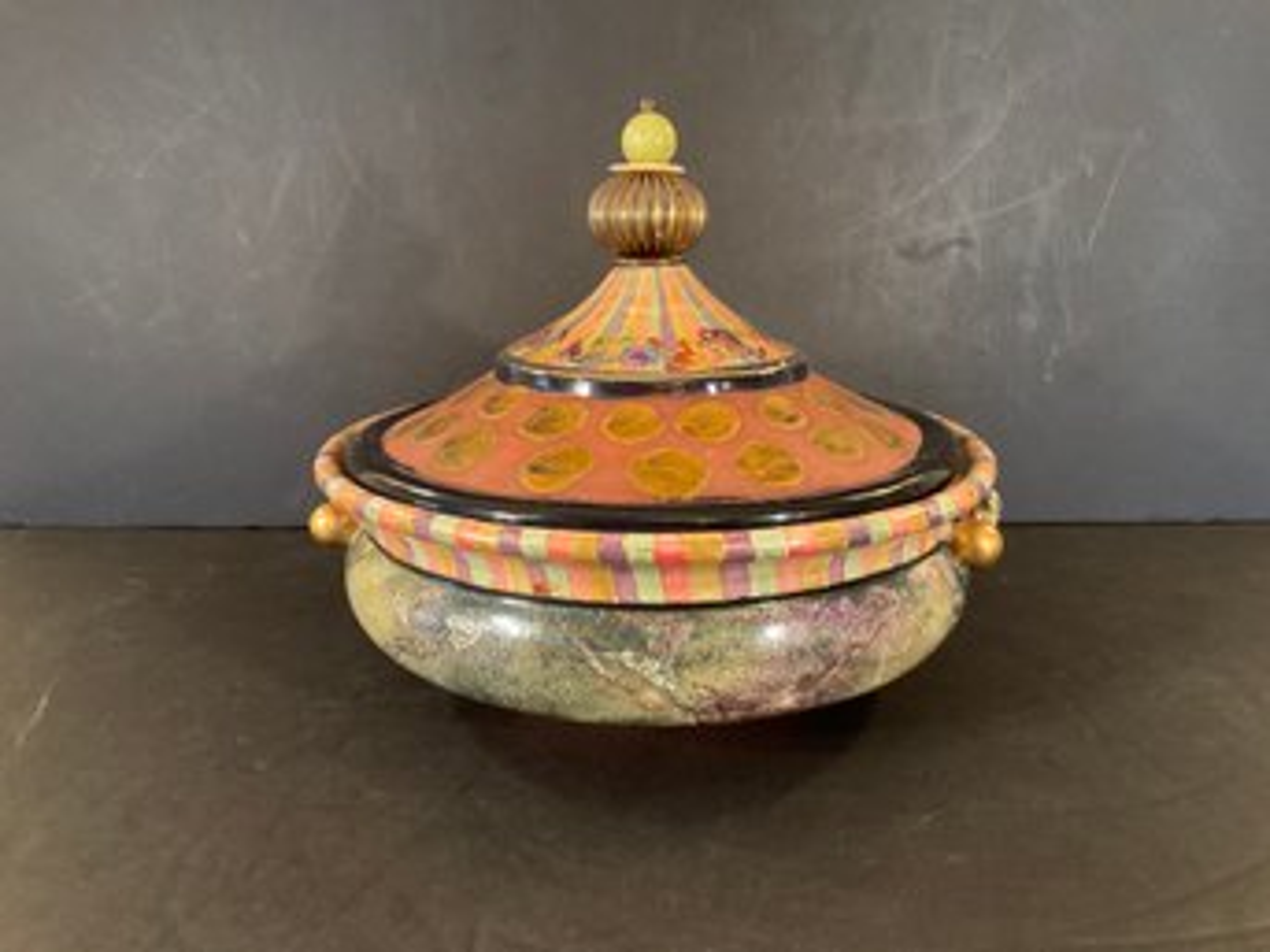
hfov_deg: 61.7
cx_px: 635
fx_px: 1064
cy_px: 476
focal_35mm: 29
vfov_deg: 48.2
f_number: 1.8
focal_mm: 3
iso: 250
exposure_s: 1/40
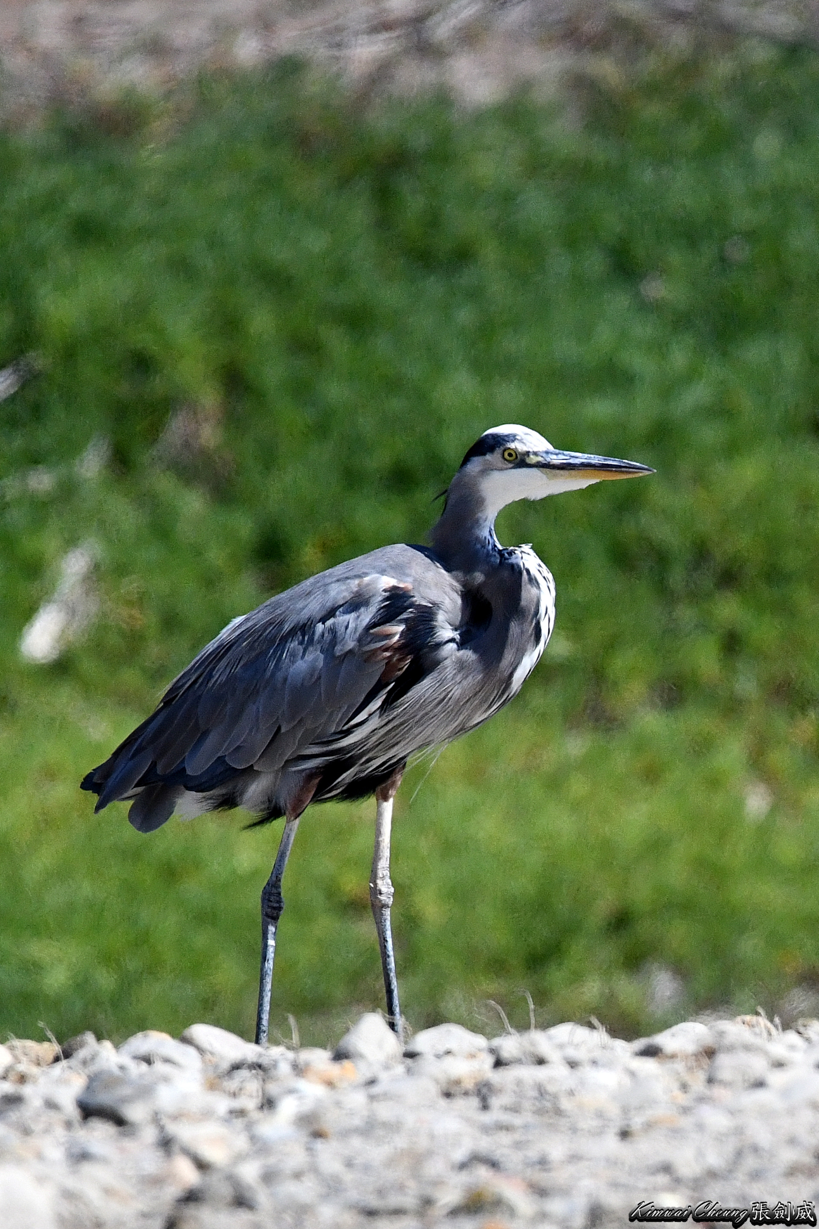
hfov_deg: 2.5
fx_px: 18772
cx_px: 410
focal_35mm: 550
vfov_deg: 3.7
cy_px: 614
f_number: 8
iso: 1000
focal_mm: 550
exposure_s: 1/5000
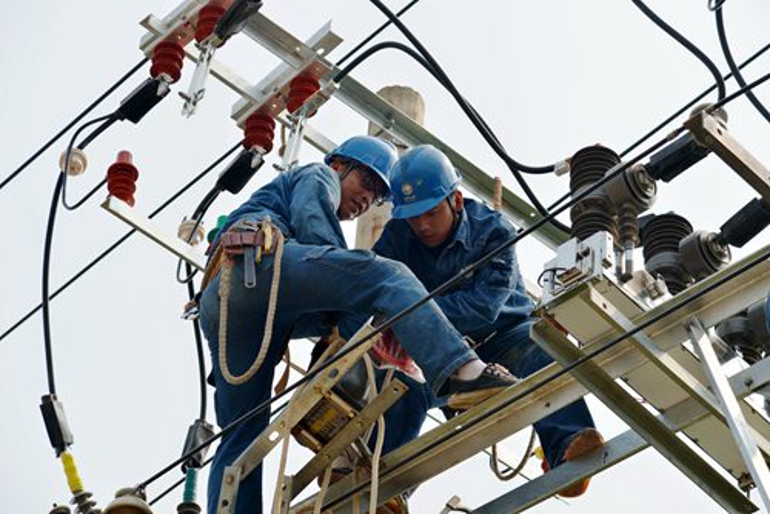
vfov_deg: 11.4
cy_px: 257
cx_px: 385
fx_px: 2568
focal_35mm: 120
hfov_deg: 17.1
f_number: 6.3
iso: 125
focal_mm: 120
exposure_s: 1/640
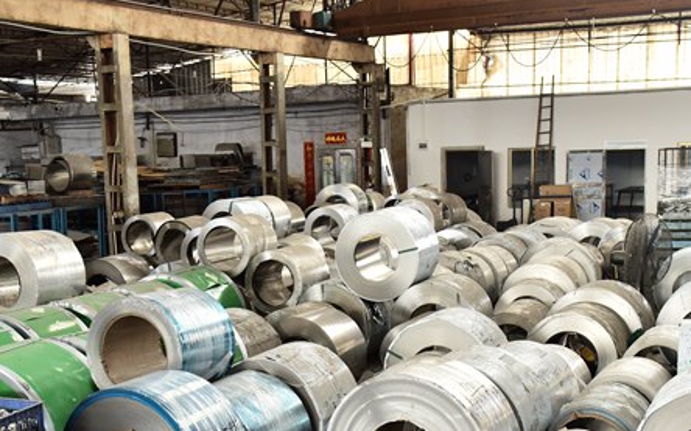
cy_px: 339
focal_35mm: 57
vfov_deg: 22.4
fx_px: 1073
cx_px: 299
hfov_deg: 35.6
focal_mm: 31
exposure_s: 1/60
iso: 1000
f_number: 4
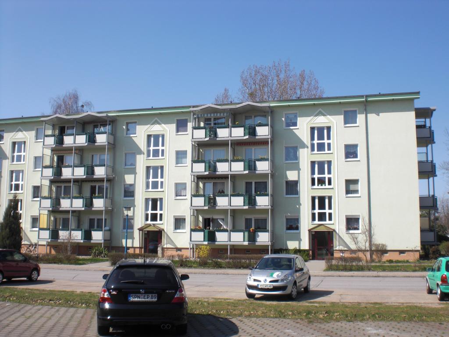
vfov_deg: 37.7
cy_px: 168
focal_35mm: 38
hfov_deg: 49.0
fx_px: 493
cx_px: 224
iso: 64
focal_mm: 6.3
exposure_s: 1/320
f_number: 5.6
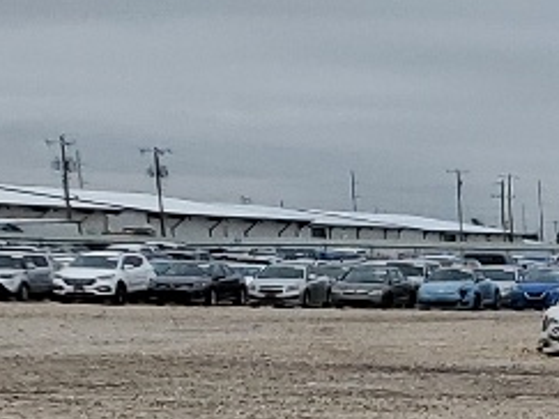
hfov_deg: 9.2
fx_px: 2760
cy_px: 1050
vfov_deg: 7.9
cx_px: 1682
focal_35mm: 171
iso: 50
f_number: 1.5
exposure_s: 1/2000
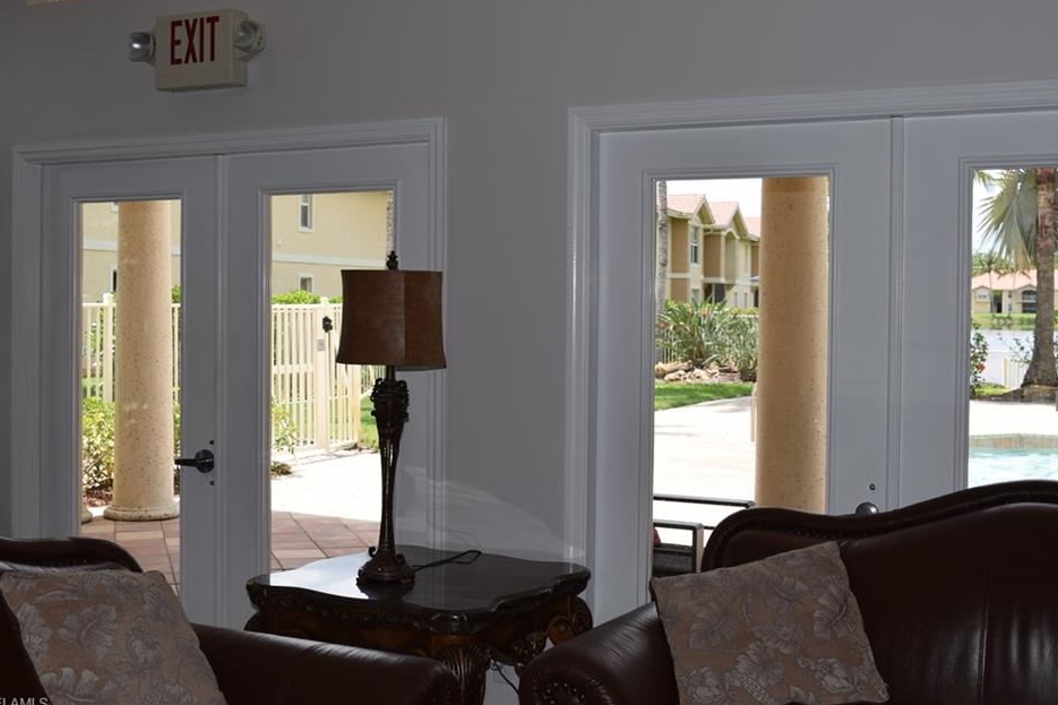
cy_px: 328
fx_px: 1352
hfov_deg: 42.7
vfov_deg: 29.2
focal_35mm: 46
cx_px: 549
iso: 100
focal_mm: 28
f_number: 7.1
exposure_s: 1/200
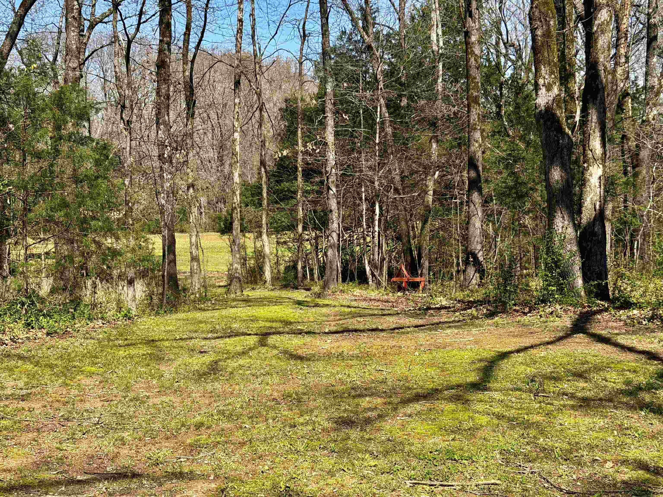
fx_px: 919
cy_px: 248
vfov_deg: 30.3
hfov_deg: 39.7
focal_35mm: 48
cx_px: 332
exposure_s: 1/2273
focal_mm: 6.76
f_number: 1.78
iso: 64
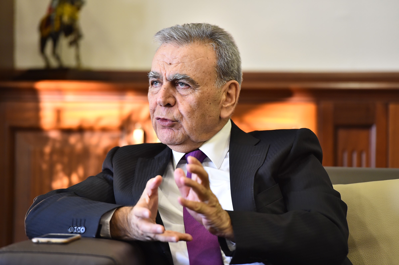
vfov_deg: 6.9
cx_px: 200
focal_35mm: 200
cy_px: 132
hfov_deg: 10.3
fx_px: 2214
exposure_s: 1/160
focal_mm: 200
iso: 2000
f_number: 3.2
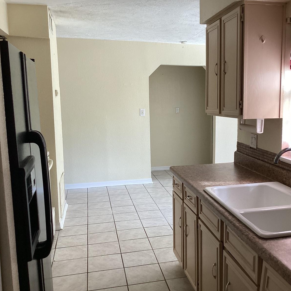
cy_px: 146
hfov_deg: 44.3
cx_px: 192
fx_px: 352
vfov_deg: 44.9
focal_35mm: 37
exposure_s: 1/120
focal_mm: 3.3
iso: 100
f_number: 2.4
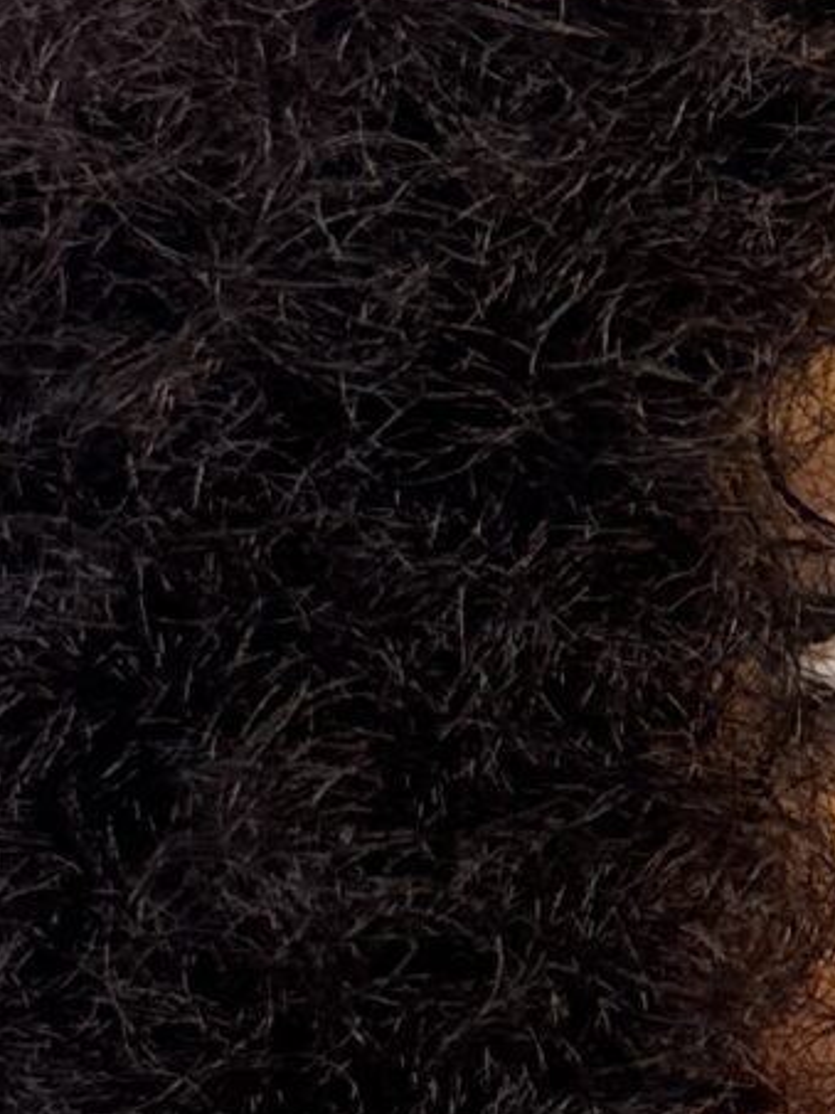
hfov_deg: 10.6
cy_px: 1343
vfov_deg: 14.1
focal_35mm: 136
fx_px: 4374
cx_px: 1140
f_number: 1.78
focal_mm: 6.76
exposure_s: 1/100
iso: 160
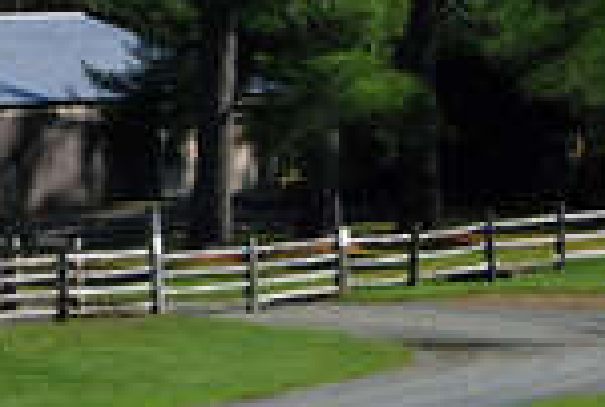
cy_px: -246
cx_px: -823
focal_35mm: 303
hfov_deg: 6.5
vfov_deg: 4.5
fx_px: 5107
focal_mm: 38
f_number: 10
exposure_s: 1/200
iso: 100
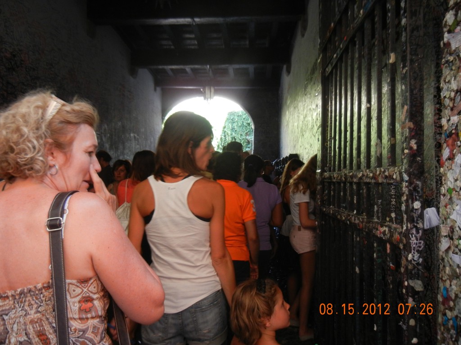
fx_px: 400
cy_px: 172
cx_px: 230
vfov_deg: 46.8
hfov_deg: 60.0
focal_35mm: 30
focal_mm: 5.4
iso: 400
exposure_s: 1/42.2
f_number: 3.5
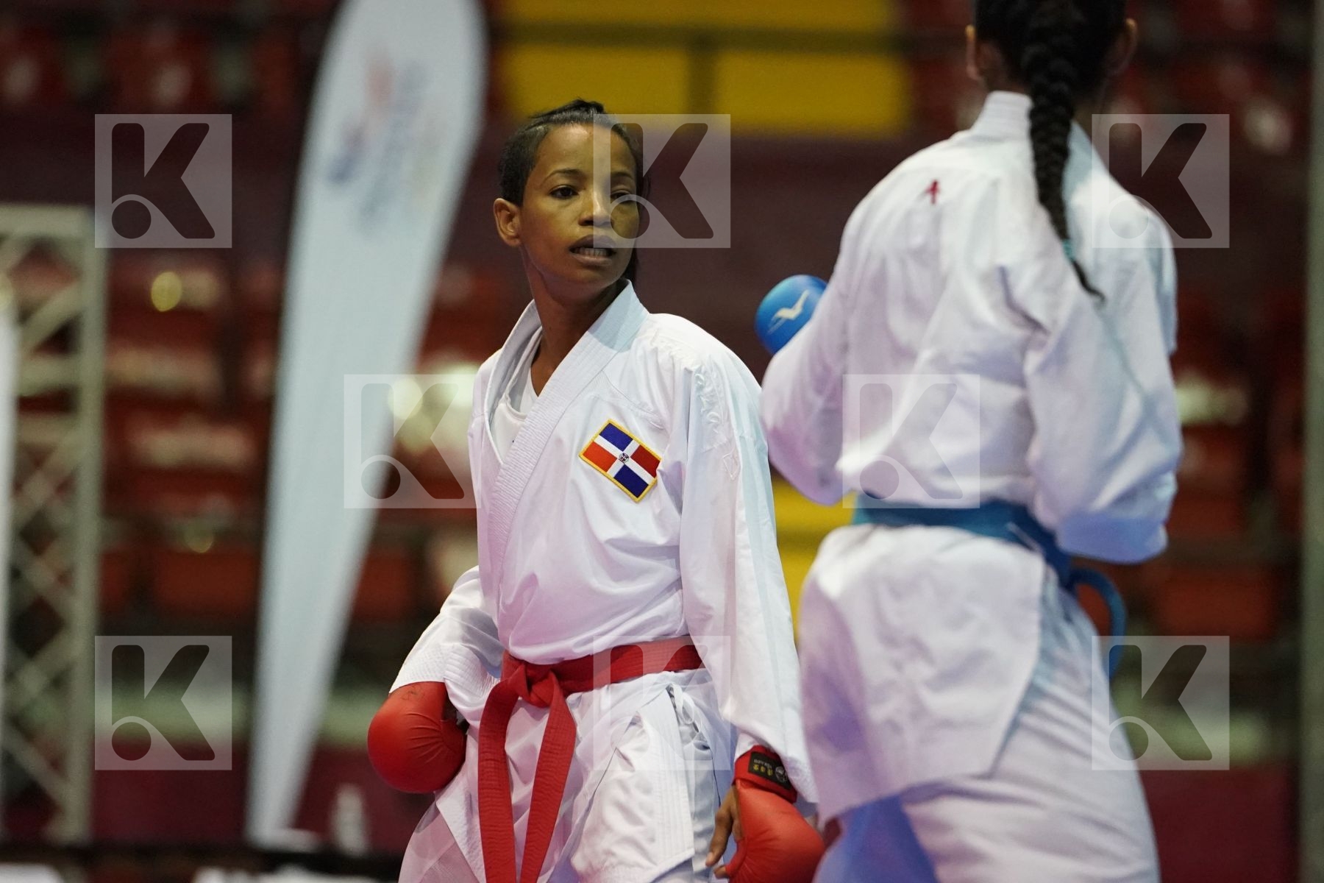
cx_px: 662
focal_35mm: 300
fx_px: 11032
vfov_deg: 4.6
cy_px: 442
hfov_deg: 6.9
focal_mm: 200
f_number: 2.8
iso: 6400
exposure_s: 1/640
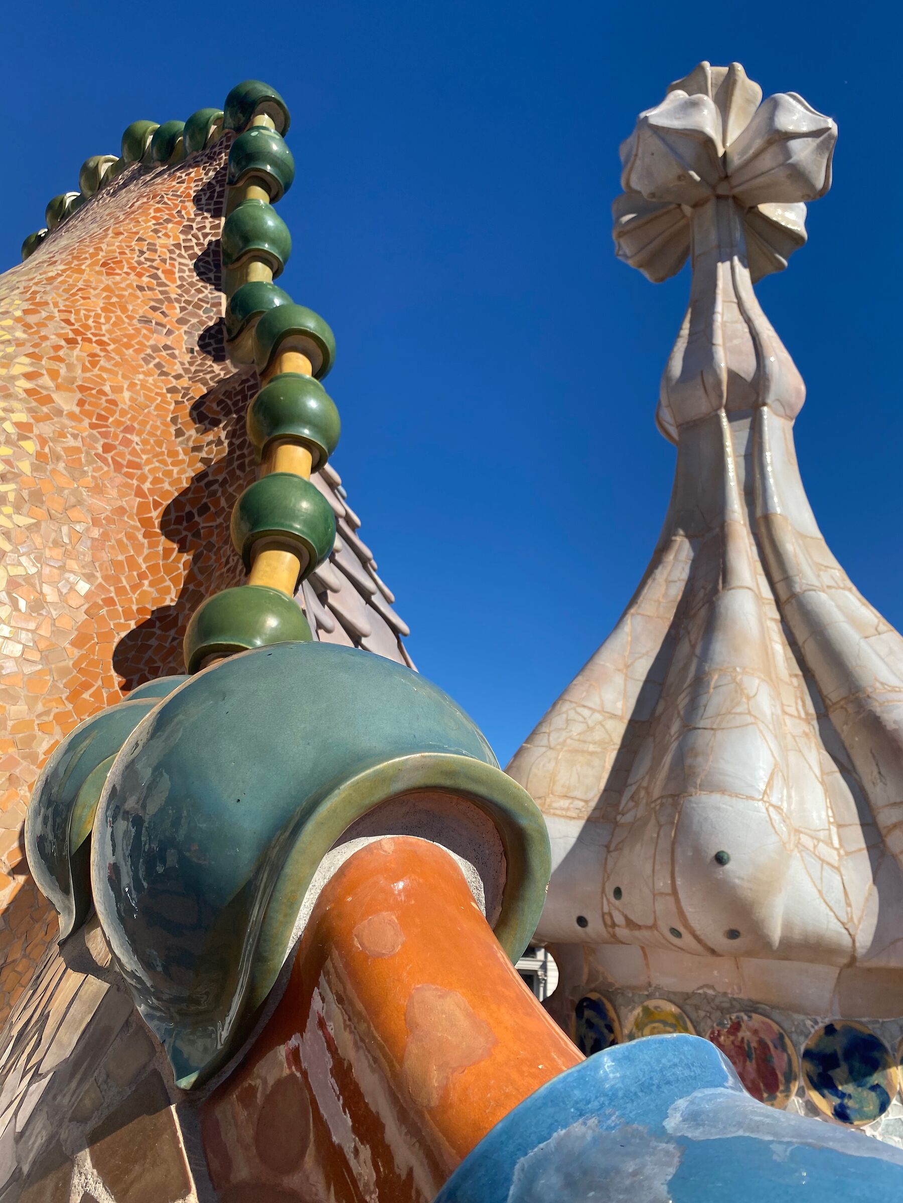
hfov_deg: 53.1
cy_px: 602
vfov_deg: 67.3
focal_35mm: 26
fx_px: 904
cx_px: 452
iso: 32
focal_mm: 4.25
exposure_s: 1/3125
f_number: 1.8
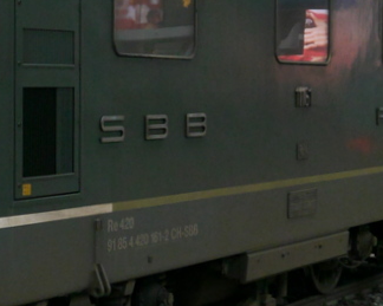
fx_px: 1473
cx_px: -67
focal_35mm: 130
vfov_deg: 11.9
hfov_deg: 14.4
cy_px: 121
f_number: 4
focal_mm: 18
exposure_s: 1/60
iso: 1250
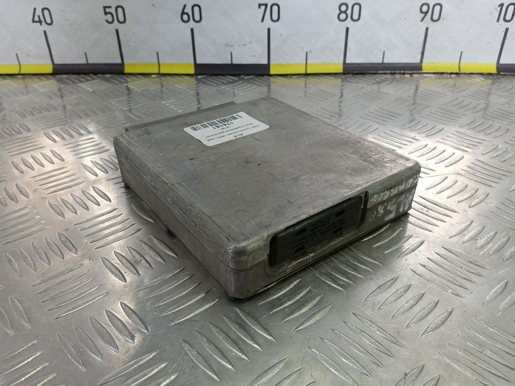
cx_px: 258
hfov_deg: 65.3
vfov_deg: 51.4
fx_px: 402
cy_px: 193
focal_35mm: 27
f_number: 1.6
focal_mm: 4.11
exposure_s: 1/100
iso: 108
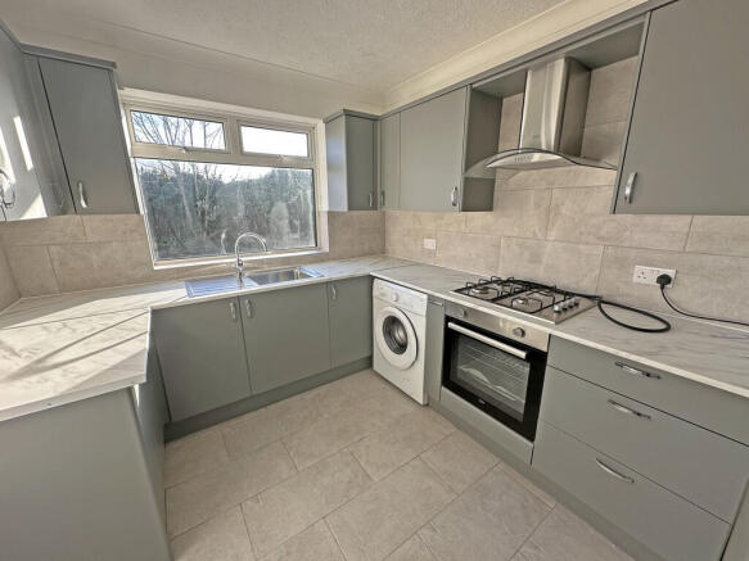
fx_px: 303
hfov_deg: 102.1
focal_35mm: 14
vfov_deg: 85.7
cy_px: 280
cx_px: 374
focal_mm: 2.22
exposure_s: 1/134
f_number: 2.2
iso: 40
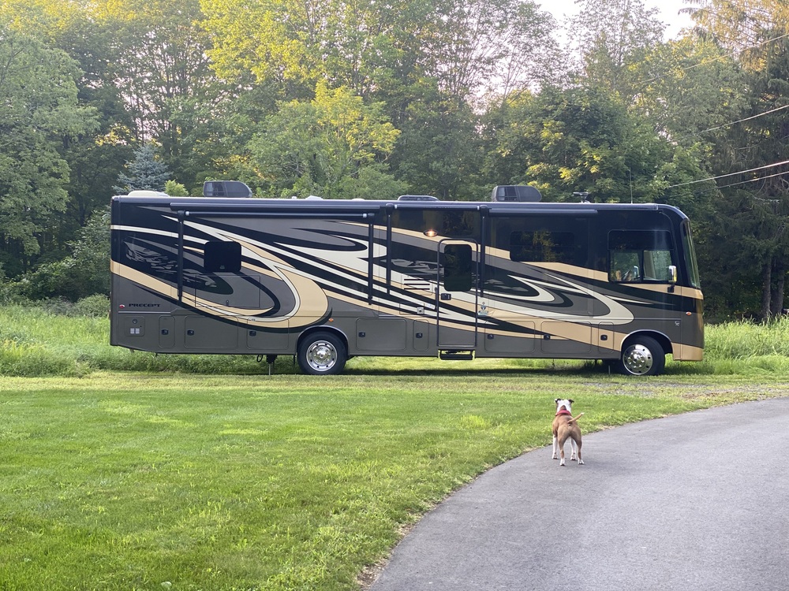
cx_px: 394
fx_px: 1185
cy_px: 296
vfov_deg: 28.0
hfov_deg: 36.8
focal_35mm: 52
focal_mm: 6
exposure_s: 1/122
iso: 50
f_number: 2
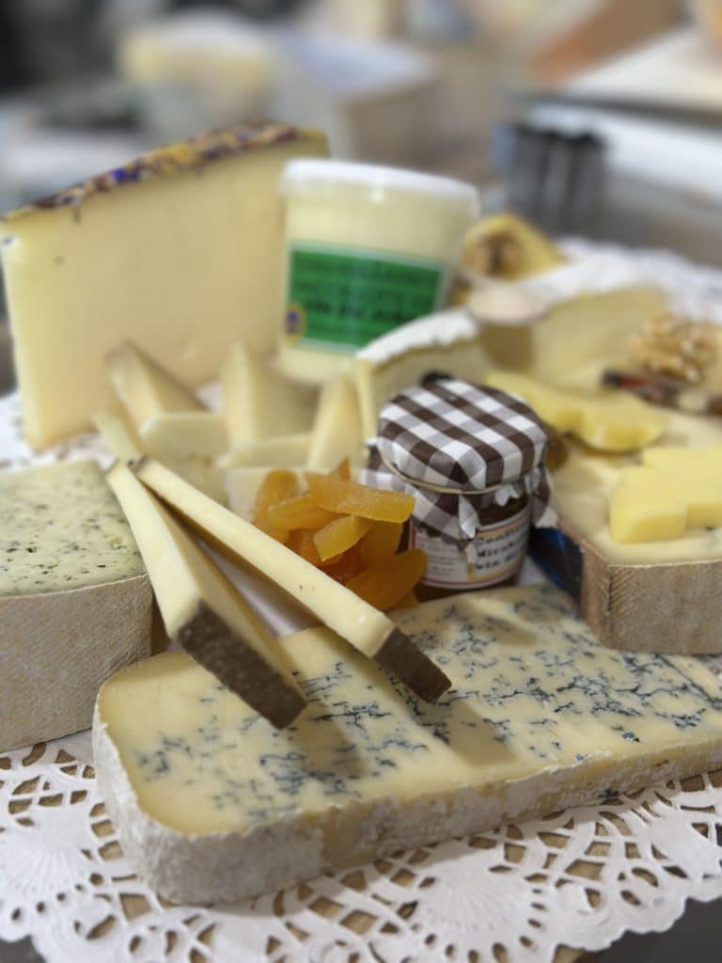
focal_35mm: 48
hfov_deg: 30.3
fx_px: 1335
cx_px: 361
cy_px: 482
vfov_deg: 39.7
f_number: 1.78
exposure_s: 1/50
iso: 80
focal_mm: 6.86
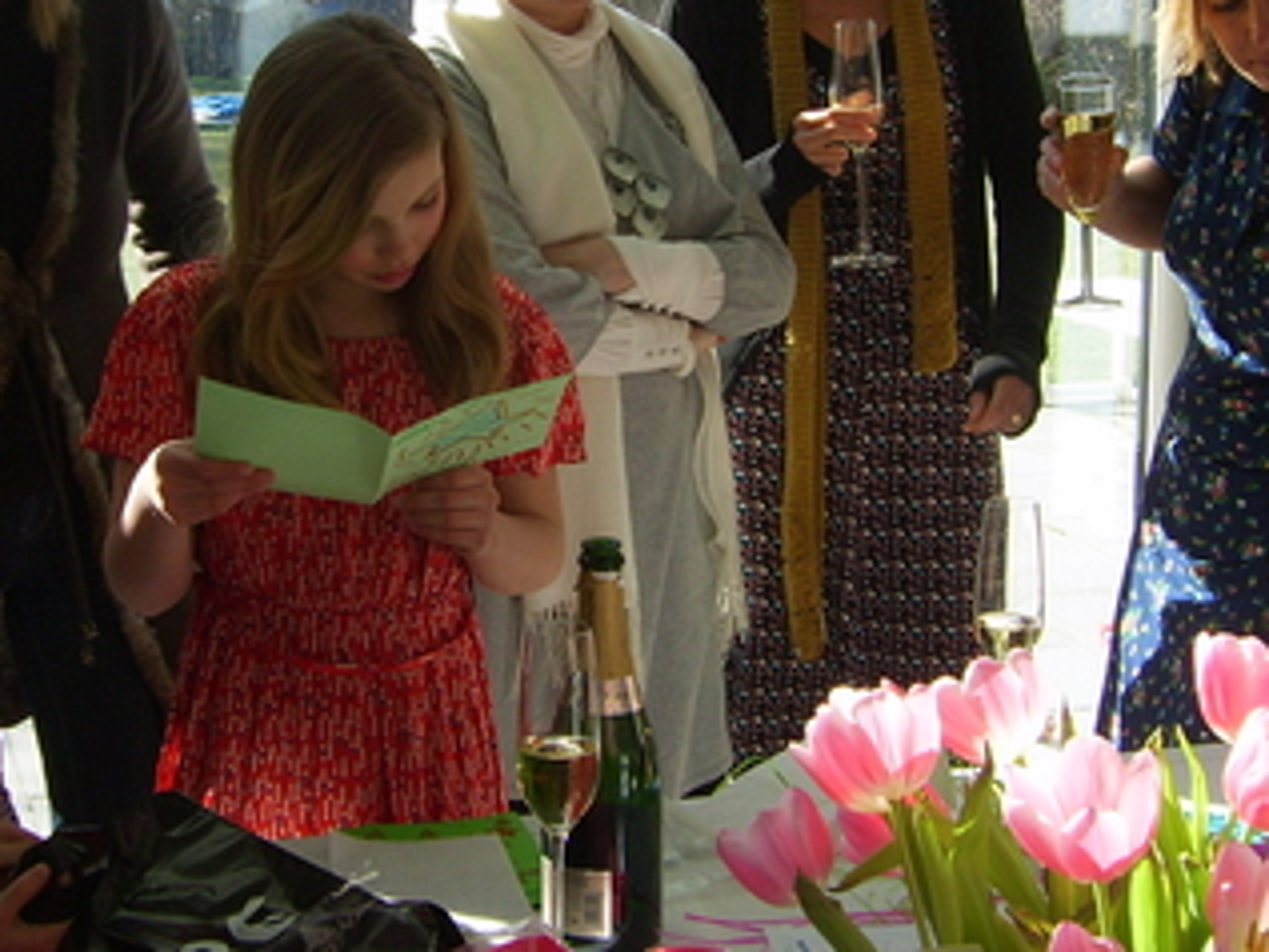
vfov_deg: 20.3
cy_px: 272
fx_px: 2640
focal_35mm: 72
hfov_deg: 26.9
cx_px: 484
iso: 50
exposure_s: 1/100
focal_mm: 7.8
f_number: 5.7
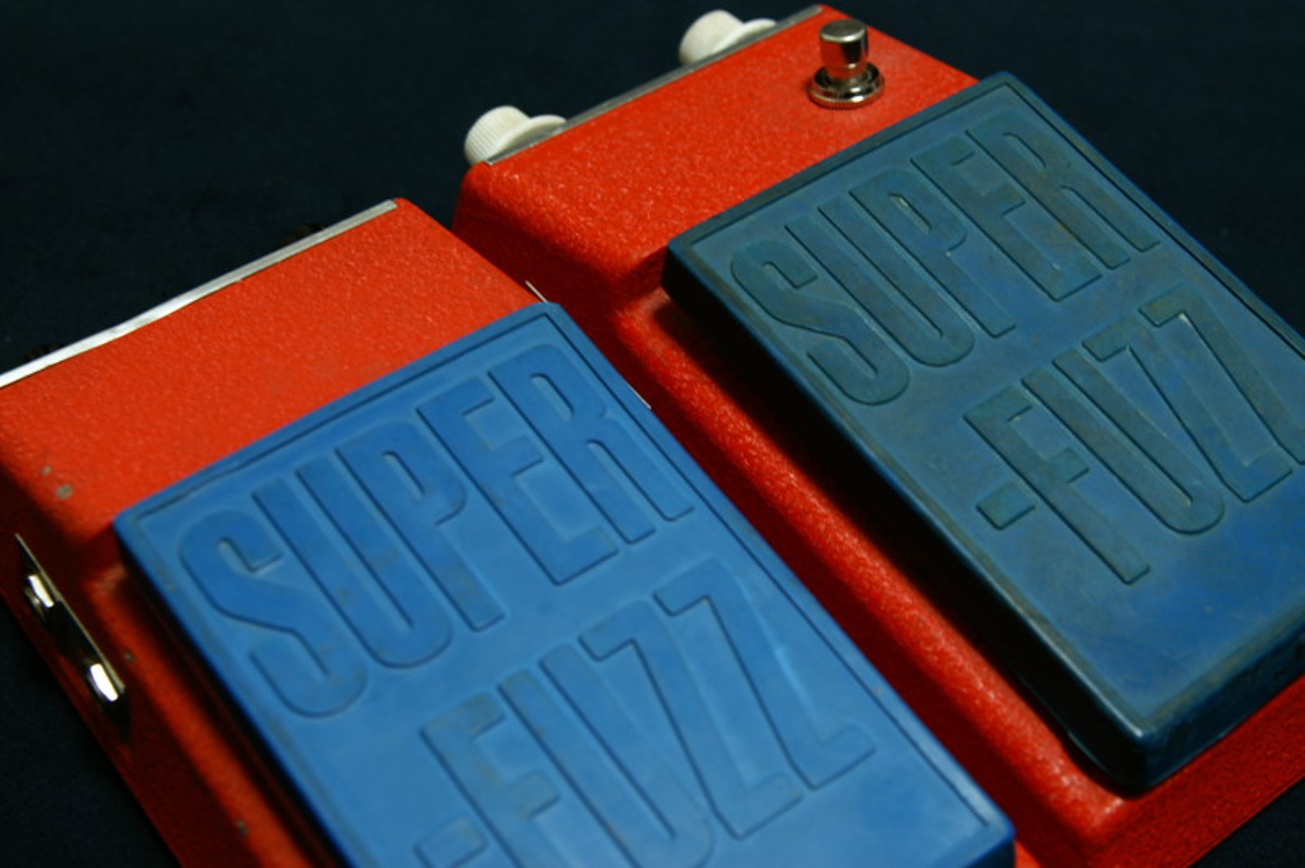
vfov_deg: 25.7
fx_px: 1902
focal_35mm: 52
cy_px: 434
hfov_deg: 37.9
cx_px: 652
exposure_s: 1/4
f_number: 4.5
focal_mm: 35
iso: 200
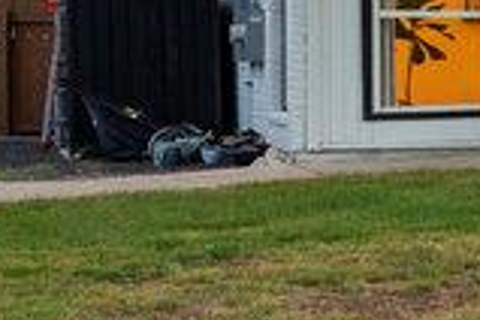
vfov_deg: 13.2
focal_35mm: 103
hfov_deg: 11.7
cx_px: 1410
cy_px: 41
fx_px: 1373
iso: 400
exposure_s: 1/2.5
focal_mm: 16
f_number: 8
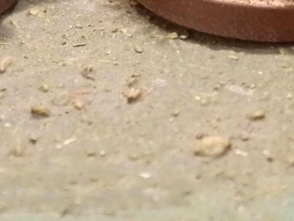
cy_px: -164
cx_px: 34
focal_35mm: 106
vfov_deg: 12.8
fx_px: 900
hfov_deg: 18.3
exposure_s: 1/50
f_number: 3.1
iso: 400
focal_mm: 5
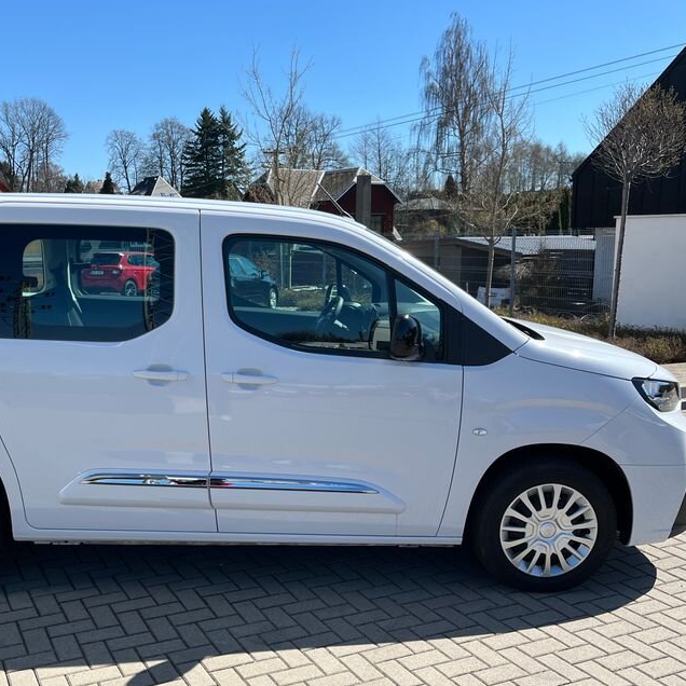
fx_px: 830
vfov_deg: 44.9
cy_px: 366
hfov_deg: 44.3
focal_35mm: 37
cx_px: 229
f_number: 1.6
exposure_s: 1/2571
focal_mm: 5.1
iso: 50
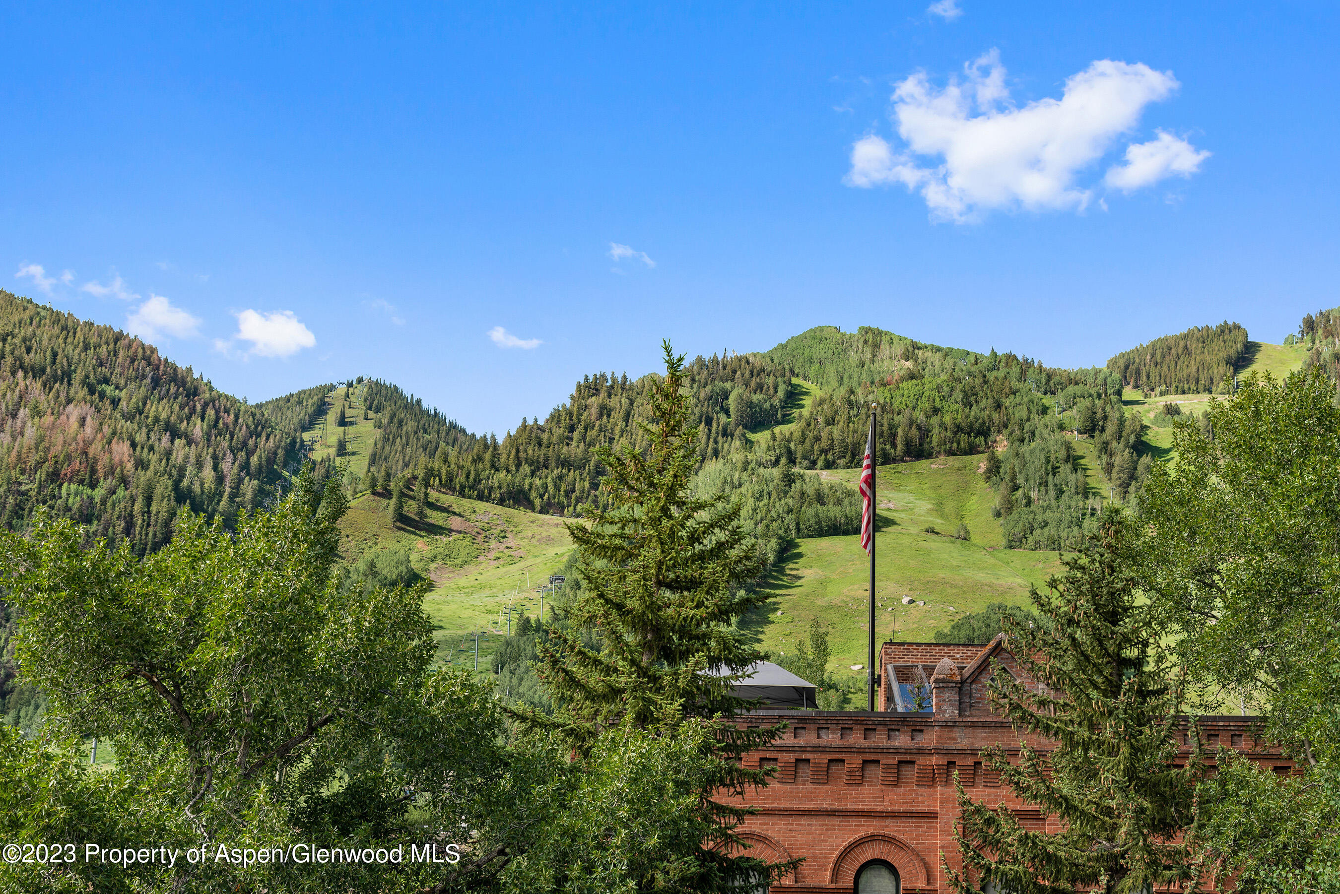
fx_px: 1787
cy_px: 447
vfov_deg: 28.1
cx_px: 670
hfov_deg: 41.1
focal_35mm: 48
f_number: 7.1
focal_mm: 48
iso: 100
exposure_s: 1/200
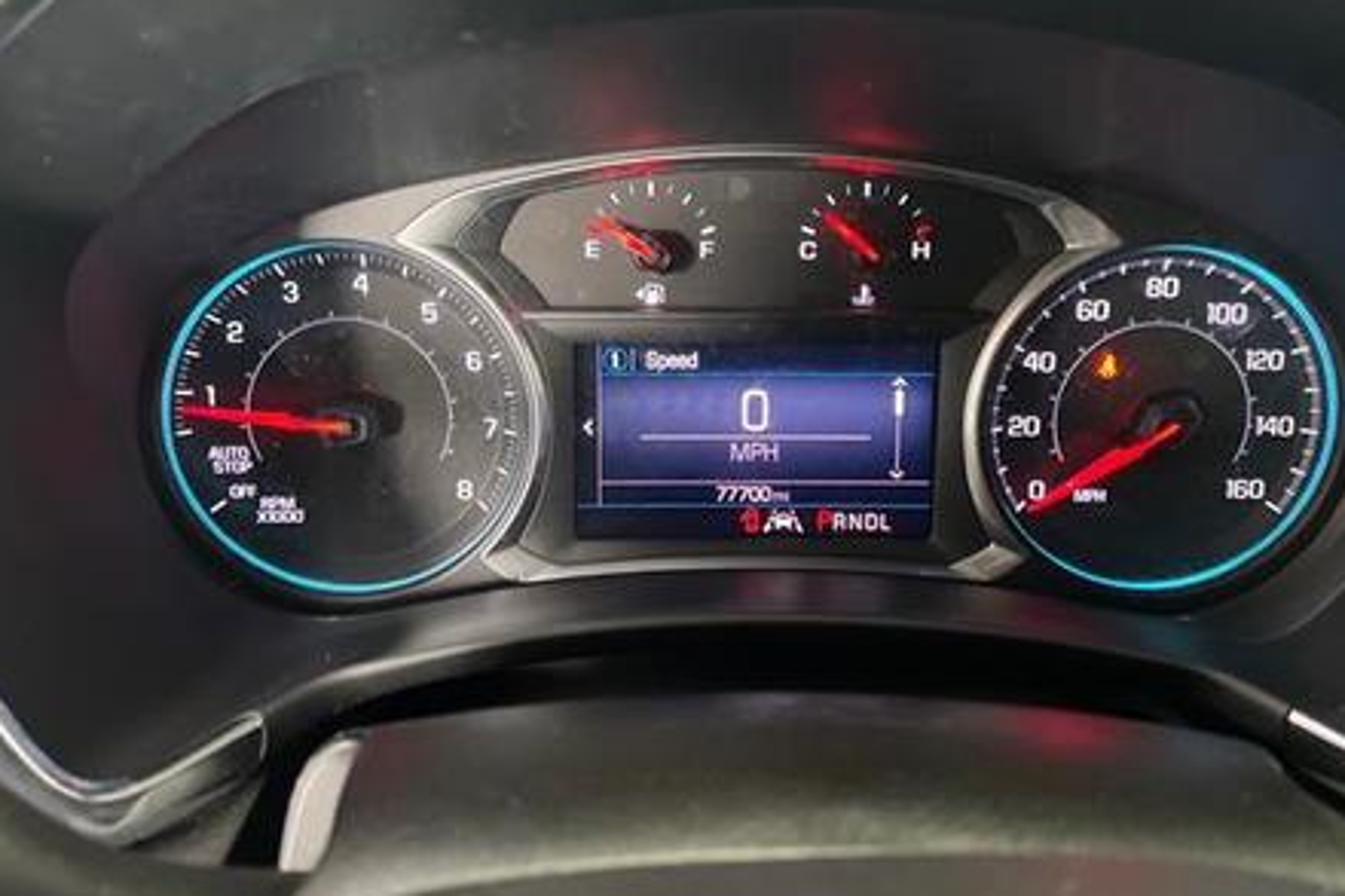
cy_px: 342
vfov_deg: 42.0
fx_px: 1158
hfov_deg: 60.3
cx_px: 688
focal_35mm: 31
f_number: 1.5
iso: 500
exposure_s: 1/30
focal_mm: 5.7
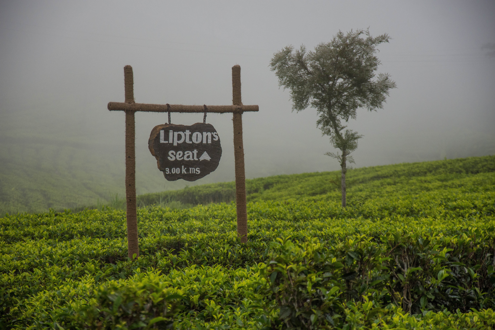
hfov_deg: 13.0
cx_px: 248
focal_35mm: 158
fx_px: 2165
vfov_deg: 8.7
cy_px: 165
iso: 400
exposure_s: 1/250
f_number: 5.6
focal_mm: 105
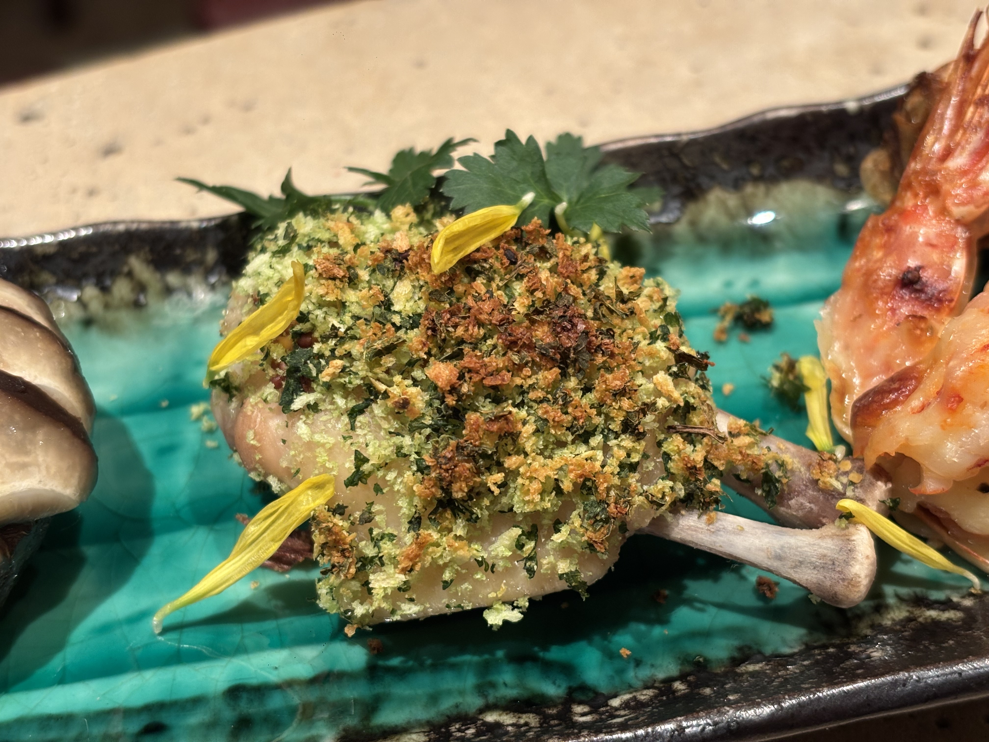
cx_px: 494
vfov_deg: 28.0
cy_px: 371
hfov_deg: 36.8
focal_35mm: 52
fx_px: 1486
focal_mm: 5.96
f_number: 1.6
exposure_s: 1/50
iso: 100
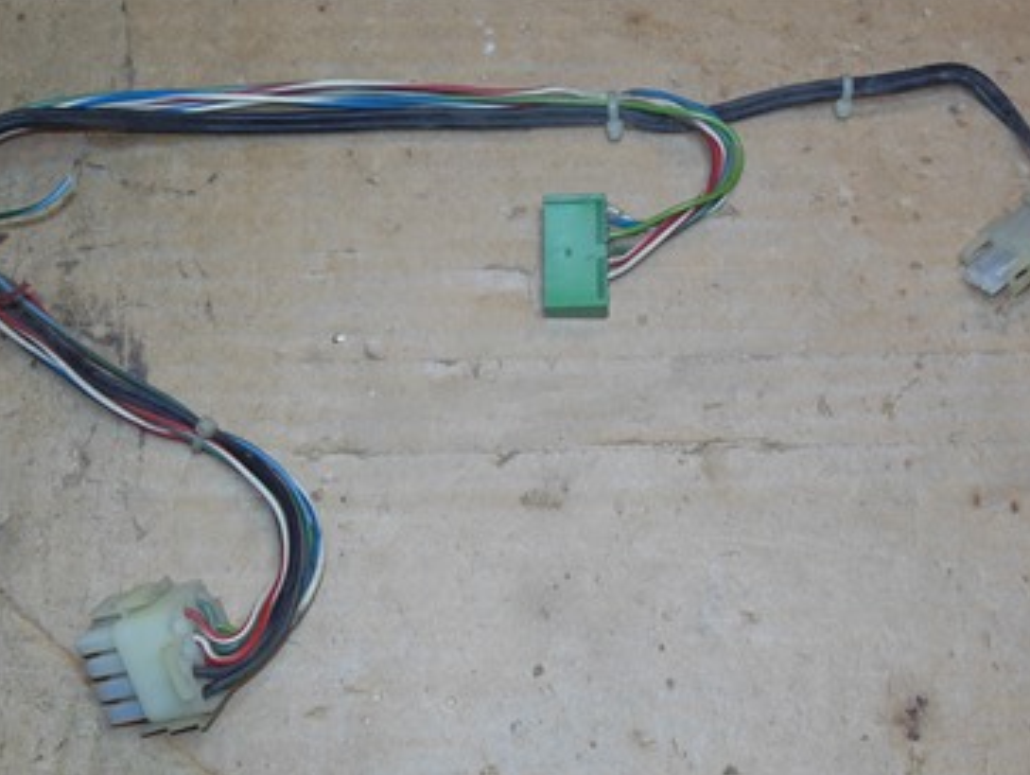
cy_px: 397
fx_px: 1579
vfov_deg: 27.6
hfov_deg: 36.1
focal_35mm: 53
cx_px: 474
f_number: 3.8
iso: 125
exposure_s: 1/30
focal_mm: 7.7
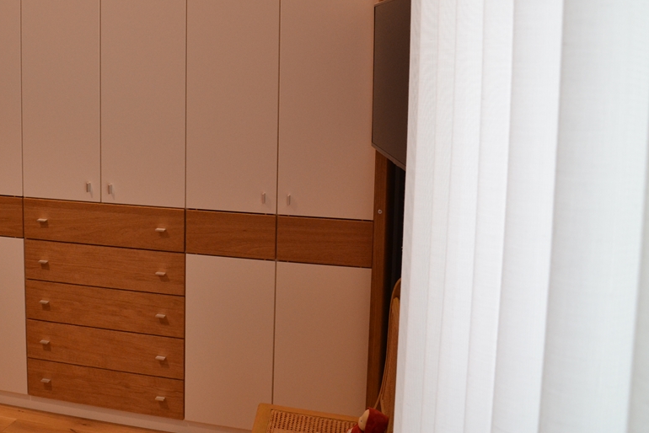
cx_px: 189
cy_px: 124
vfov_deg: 32.2
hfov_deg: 46.2
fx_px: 739
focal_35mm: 41
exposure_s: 1/50
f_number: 5.6
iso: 800
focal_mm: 18
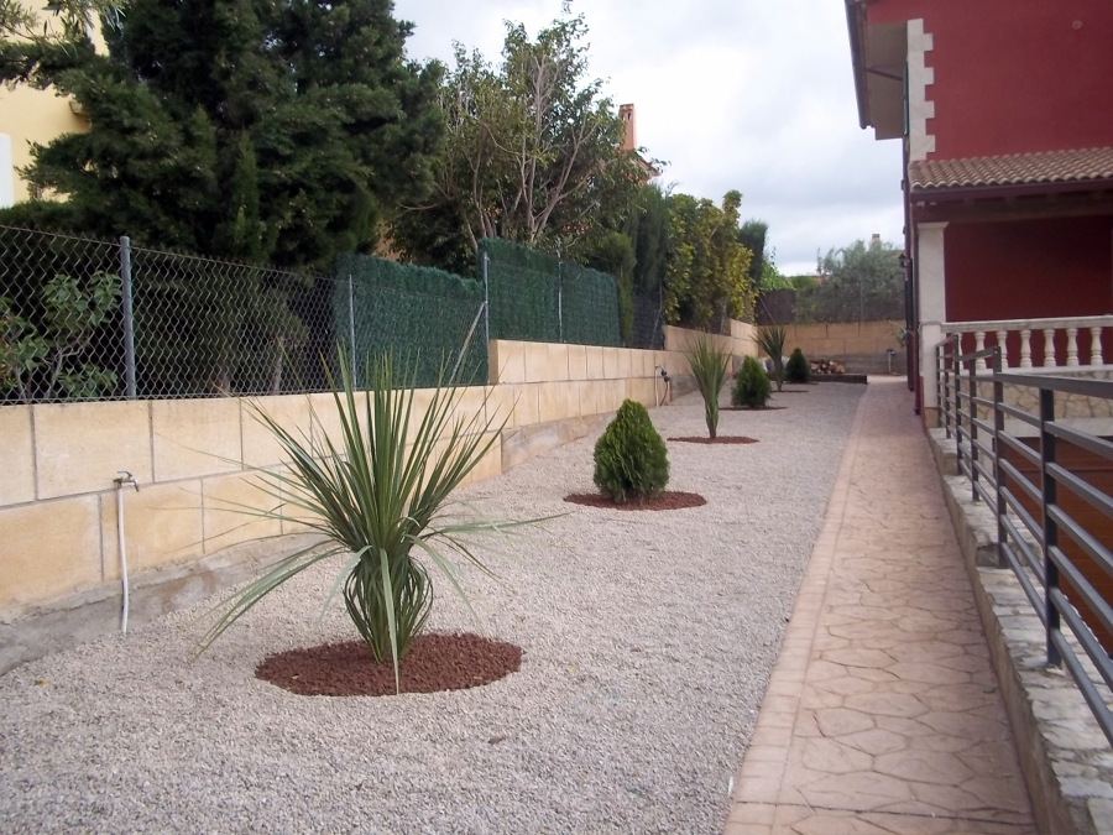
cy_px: 418
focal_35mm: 36
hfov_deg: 51.4
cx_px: 556
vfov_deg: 39.7
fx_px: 1157
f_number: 8
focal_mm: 6.5
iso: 80
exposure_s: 1/100
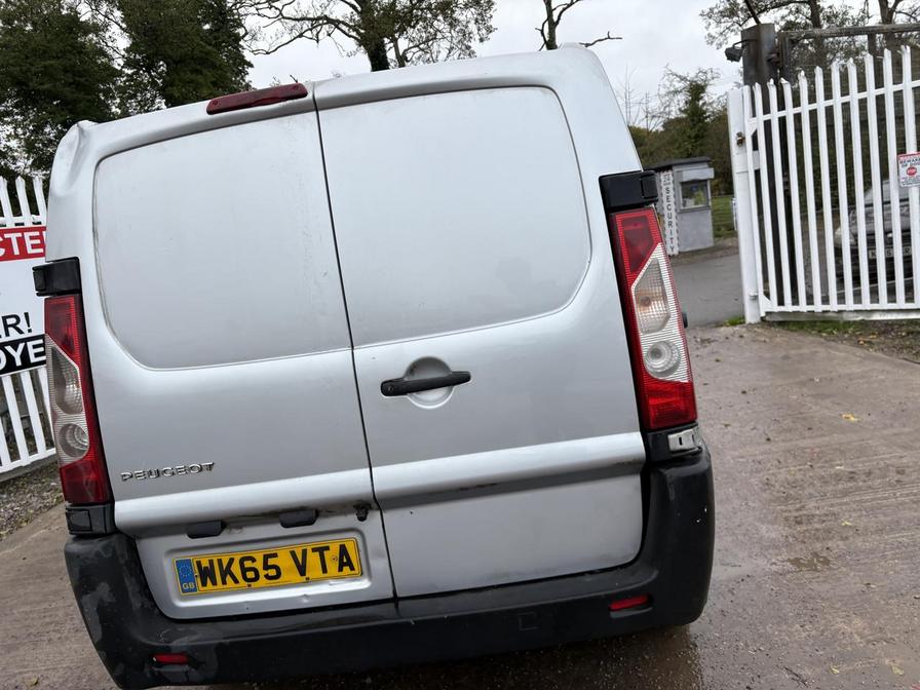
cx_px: 460
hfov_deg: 67.3
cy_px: 345
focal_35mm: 26
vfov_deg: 53.1
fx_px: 691
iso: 50
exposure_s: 1/1064
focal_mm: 5.96
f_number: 1.6
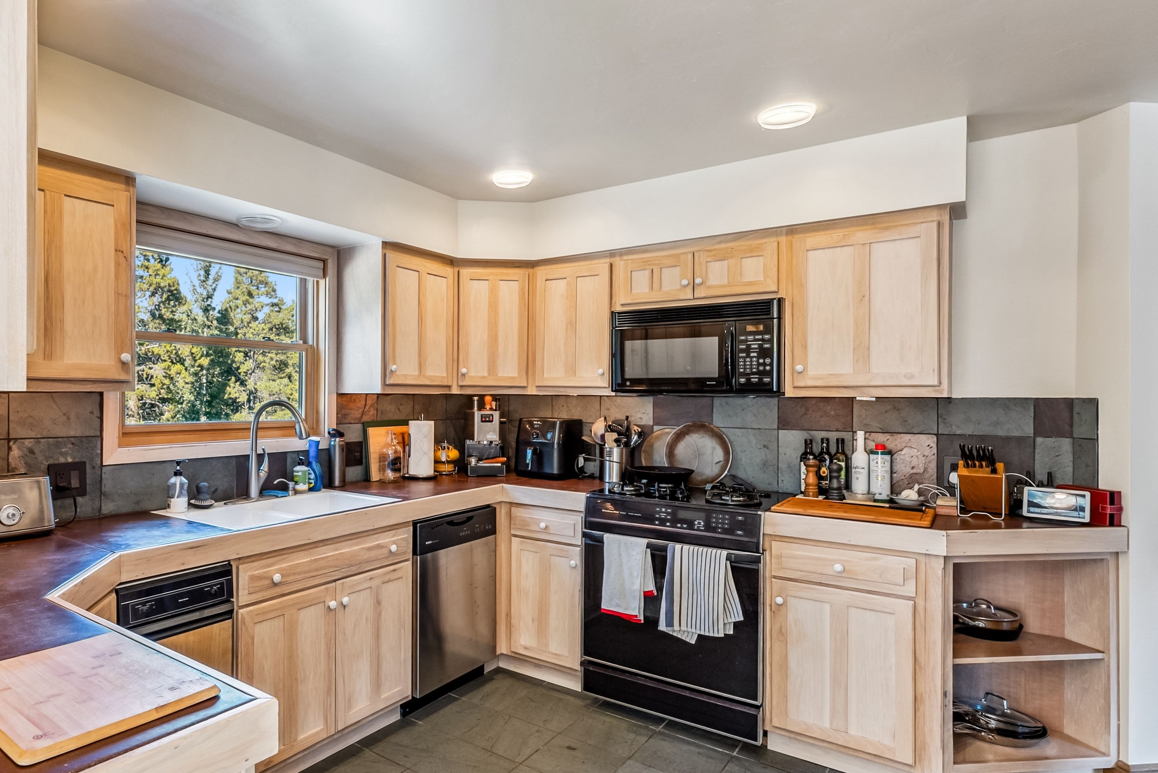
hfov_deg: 82.3
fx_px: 644
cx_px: 430
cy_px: 413
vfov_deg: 61.9
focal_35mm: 20
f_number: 7.1
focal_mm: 14
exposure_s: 1/20
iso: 640
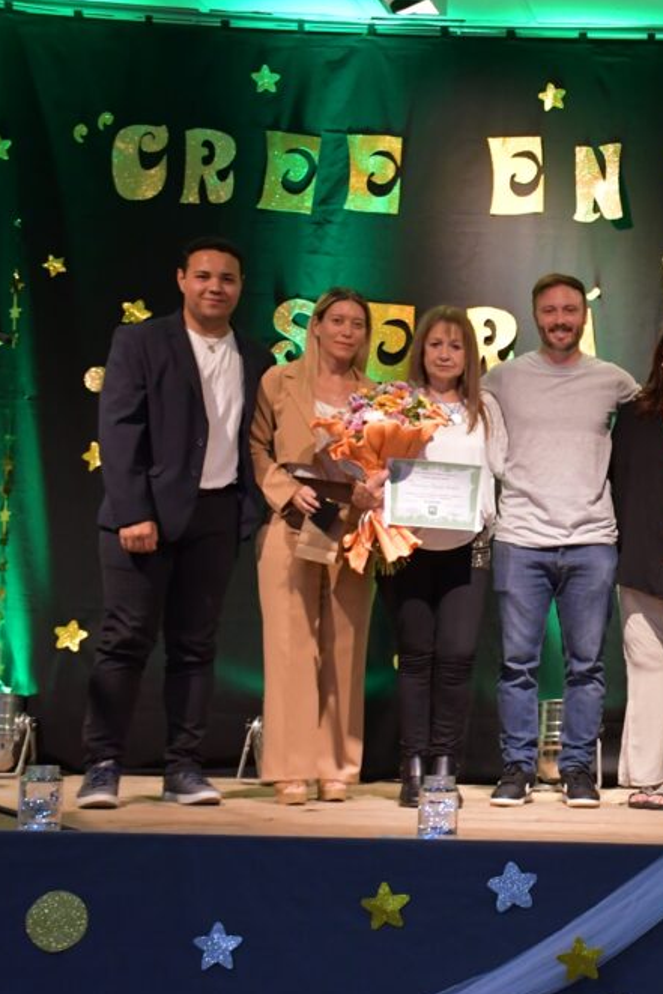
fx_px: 1905
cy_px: 540
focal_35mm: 69
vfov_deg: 29.2
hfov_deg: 18.5
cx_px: 842
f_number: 5
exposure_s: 1/50
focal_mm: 27
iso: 2800
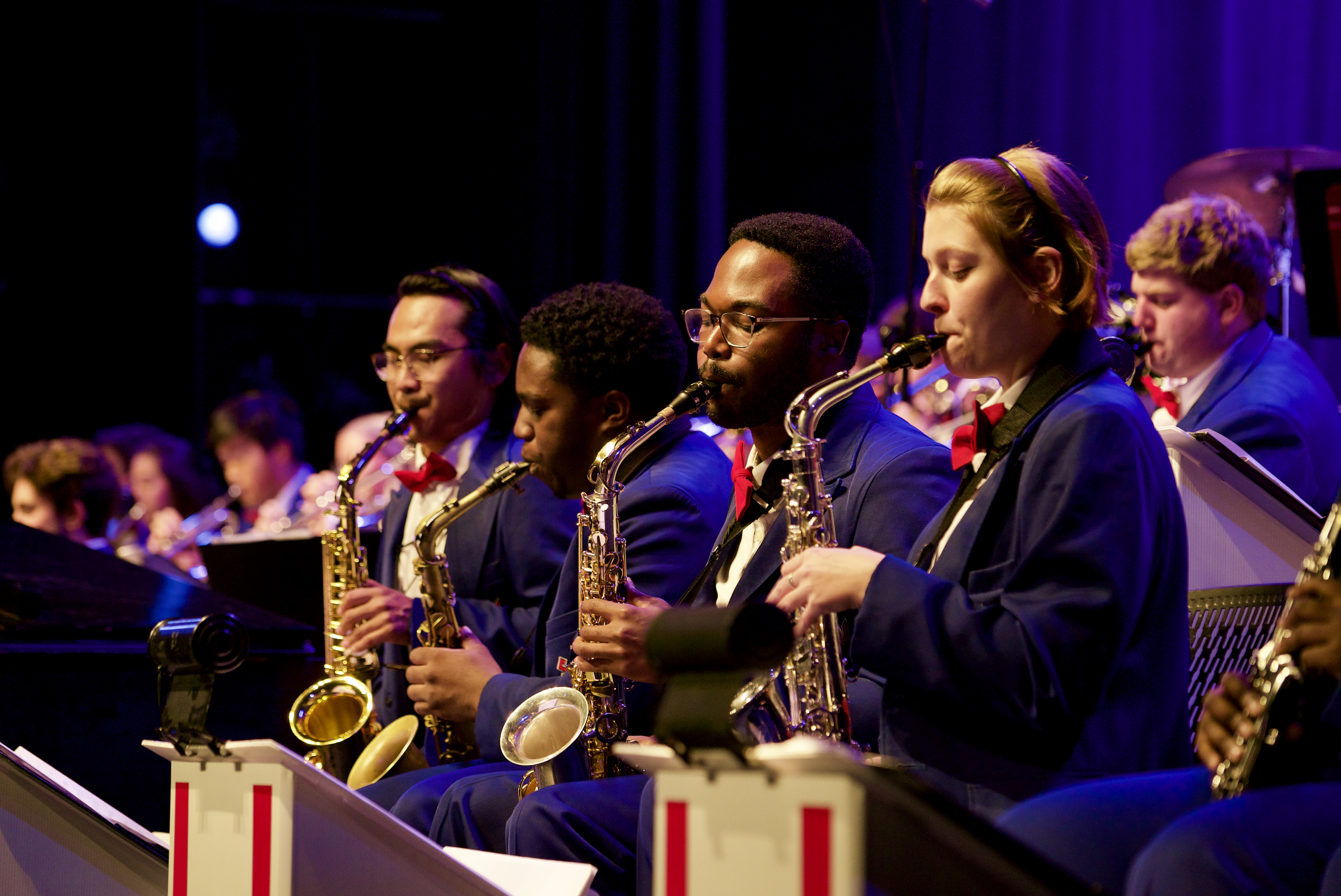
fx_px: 5106
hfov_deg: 15.0
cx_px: 670
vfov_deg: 10.0
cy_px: 448
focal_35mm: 137
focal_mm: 137
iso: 1600
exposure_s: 1/60
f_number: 4.5
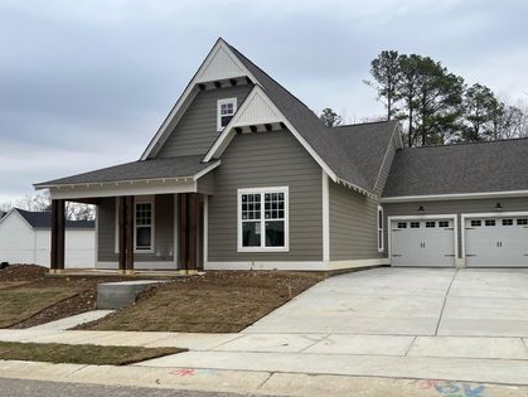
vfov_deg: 45.3
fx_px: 473
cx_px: 310
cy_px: 231
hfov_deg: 58.0
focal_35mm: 31
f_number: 1.6
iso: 50
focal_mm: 5.1
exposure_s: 1/121
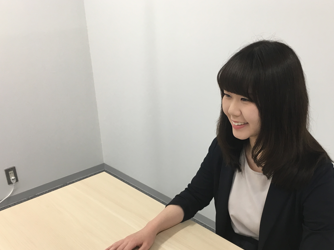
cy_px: 152
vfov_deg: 36.7
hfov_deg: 47.6
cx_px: 202
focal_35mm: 39
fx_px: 376
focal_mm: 4.15
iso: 32
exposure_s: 1/30
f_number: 2.2
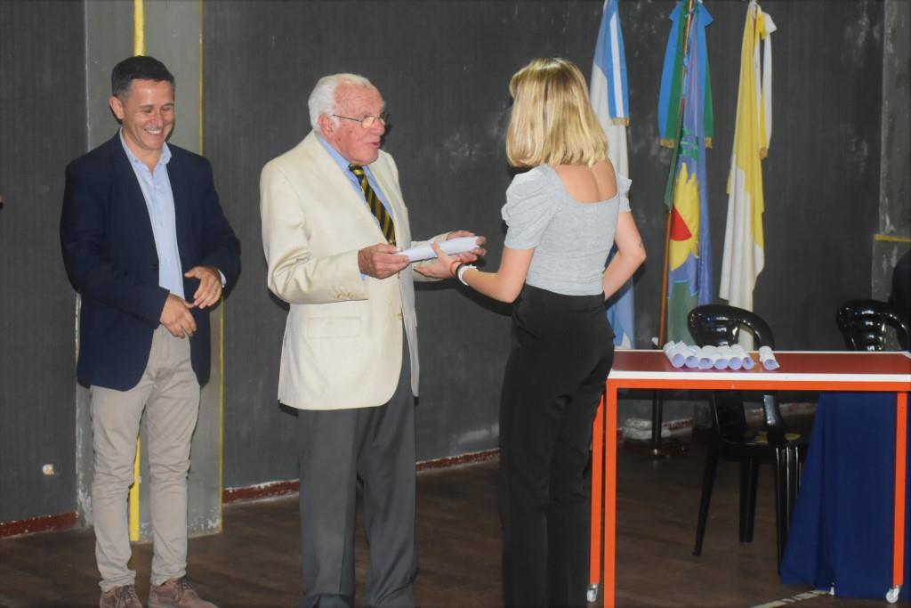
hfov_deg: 31.9
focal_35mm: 63
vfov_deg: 21.6
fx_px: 1594
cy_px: 304
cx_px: 456
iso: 3200
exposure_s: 1/60
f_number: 7.1
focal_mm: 42
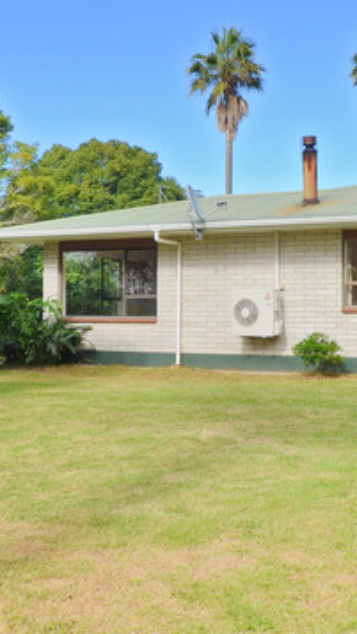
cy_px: 277
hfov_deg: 23.1
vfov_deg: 40.0
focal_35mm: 52
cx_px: 238
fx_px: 870
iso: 200
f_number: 7.1
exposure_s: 1/320
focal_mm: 11.5
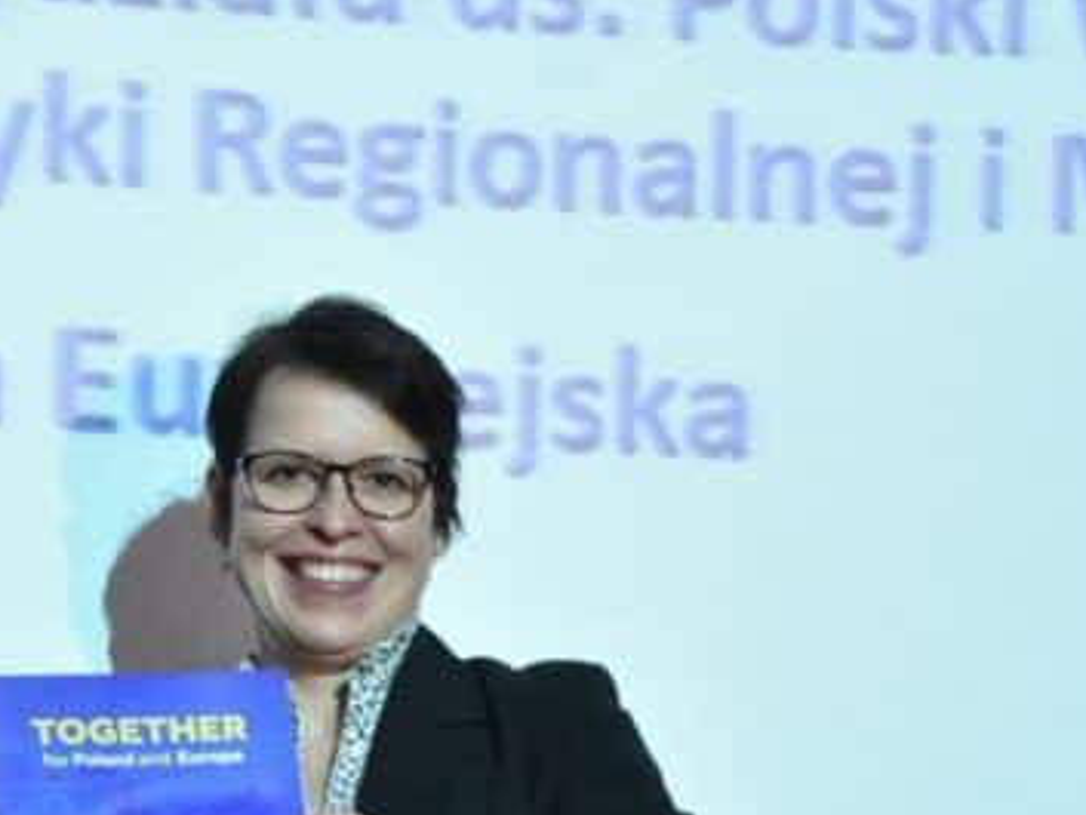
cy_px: 778
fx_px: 13277
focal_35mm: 423
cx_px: 191
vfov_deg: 3.5
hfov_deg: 4.7
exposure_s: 1/100
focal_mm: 135
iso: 1600
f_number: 6.3
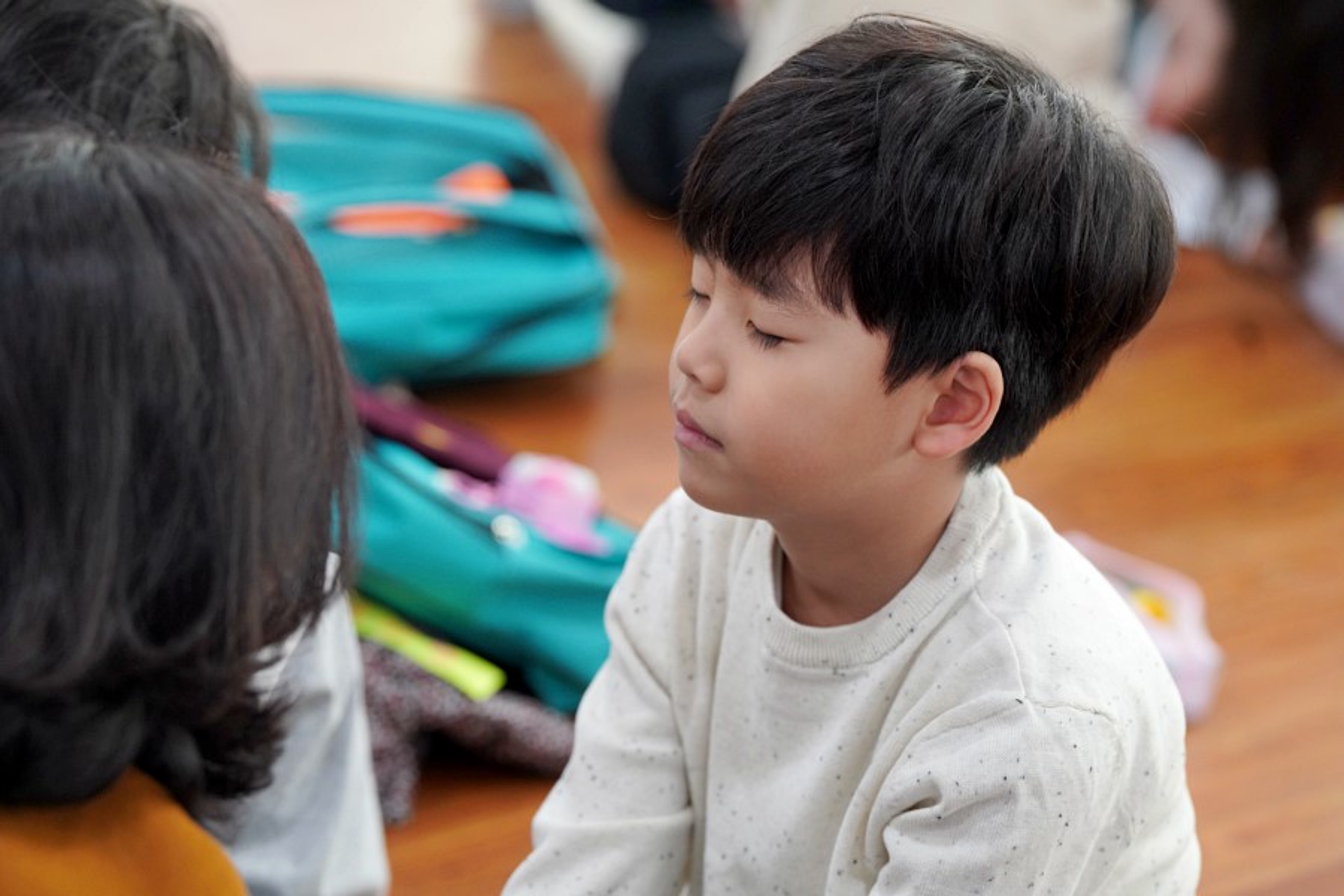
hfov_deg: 16.5
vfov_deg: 11.1
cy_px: 448
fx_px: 4629
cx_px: 672
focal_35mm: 124
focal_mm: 124
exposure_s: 1/160
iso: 2000
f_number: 4
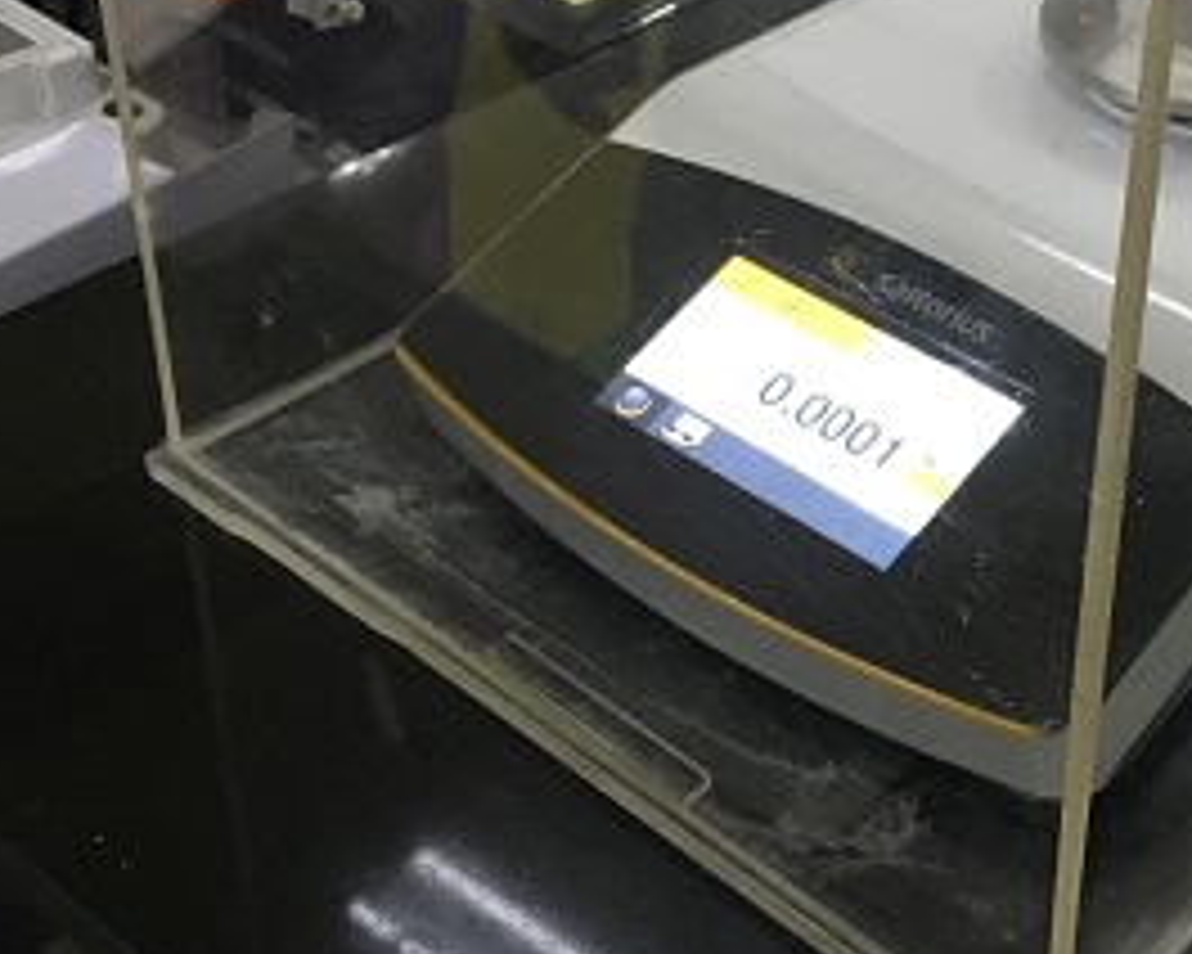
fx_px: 2258
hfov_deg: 28.5
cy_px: 189
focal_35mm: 64
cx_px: 1062
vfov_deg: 23.5
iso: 200
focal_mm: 4.15
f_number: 2.2
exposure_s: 1/25
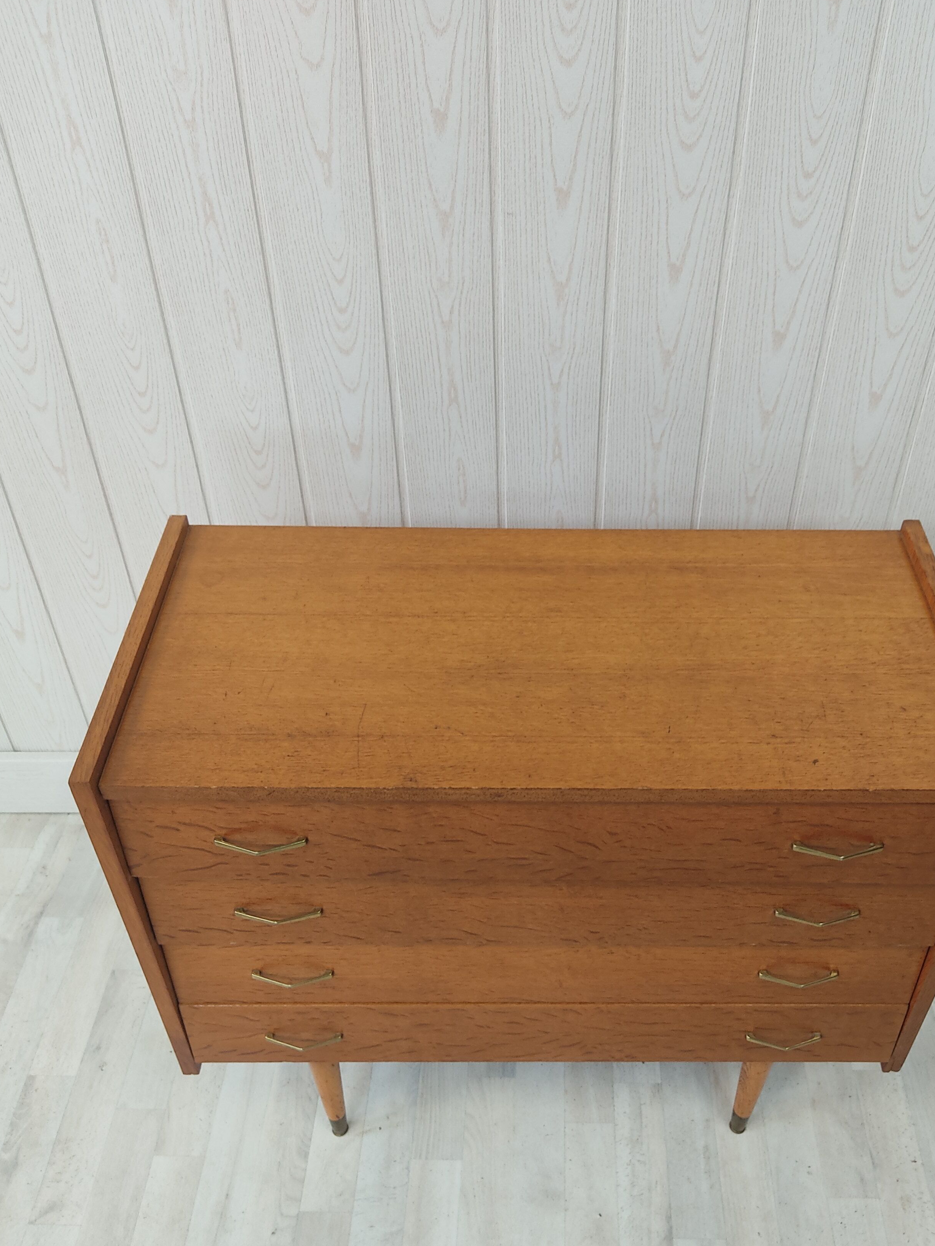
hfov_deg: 44.0
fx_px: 1152
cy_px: 694
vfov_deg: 56.7
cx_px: 542
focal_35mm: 32
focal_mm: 4.74
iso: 498
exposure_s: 1/33
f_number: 1.79
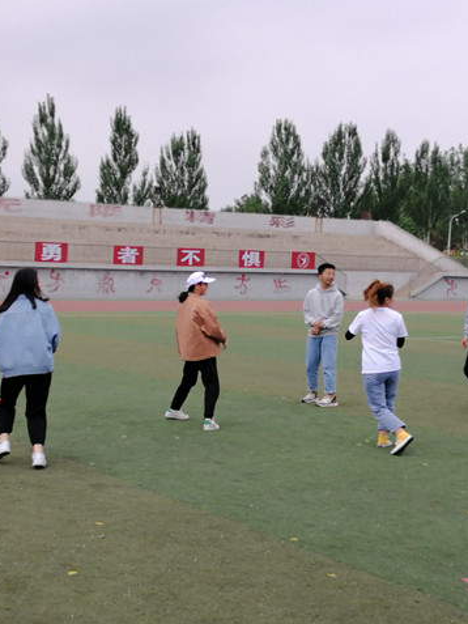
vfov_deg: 34.9
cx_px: 158
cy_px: 311
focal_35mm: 55
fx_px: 991
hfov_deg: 26.4
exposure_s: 1/887
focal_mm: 3.81
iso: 50
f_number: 2.2
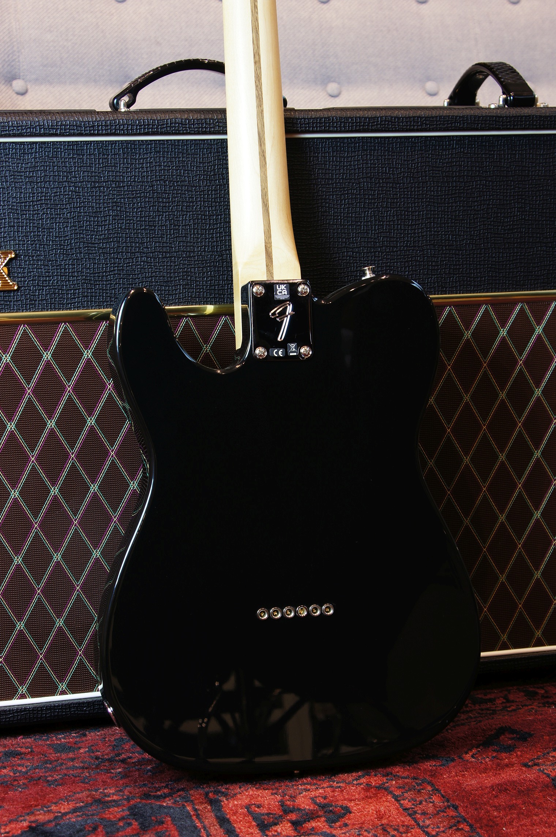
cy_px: 418
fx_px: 1567
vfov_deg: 29.9
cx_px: 278
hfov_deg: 20.1
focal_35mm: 68
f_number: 7.1
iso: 100
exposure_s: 1/2.5
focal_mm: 45
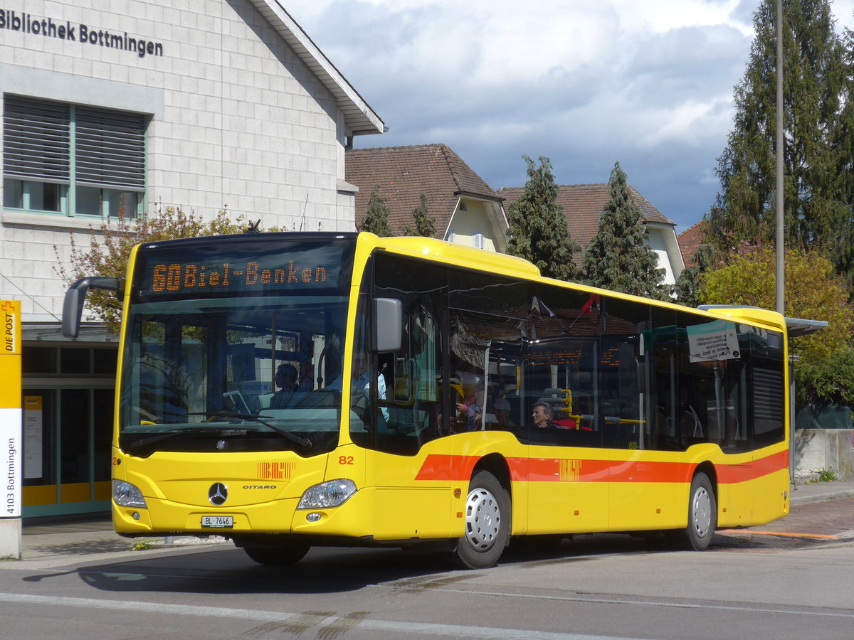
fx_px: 2393
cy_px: 320
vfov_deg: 15.2
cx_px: 427
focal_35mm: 97
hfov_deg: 20.2
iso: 80
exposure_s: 1/640
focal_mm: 19.2
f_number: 4.7
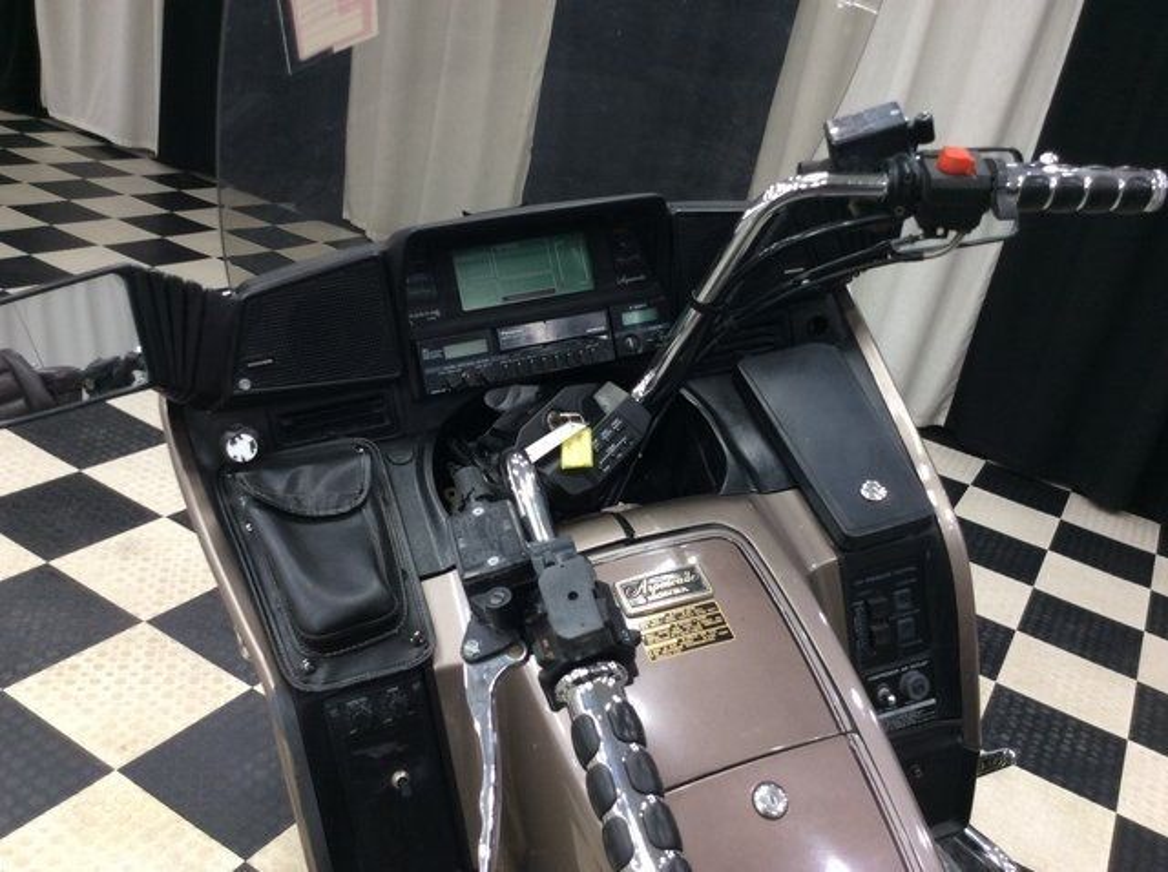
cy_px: 436
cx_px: 584
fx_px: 1078
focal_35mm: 32
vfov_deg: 44.1
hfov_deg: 56.9
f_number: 2.4
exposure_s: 1/25
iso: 50
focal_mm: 3.3
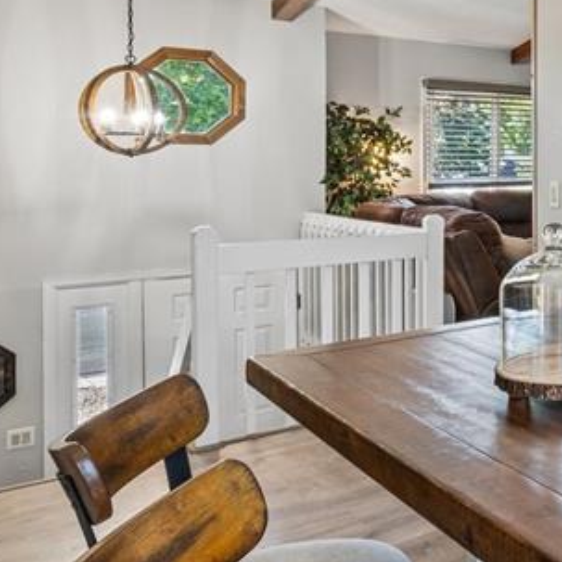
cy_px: 158
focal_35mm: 43
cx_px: 818
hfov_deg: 28.0
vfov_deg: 38.4
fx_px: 790
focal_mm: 15
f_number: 11
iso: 100
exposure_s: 1
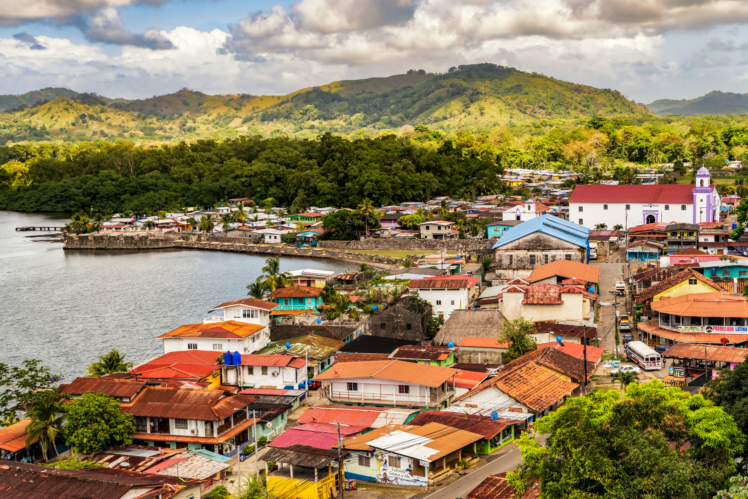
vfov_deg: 24.6
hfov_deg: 36.2
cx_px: 344
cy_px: 244
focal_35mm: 55
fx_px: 1143
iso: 100
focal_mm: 50
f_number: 8
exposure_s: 1/200
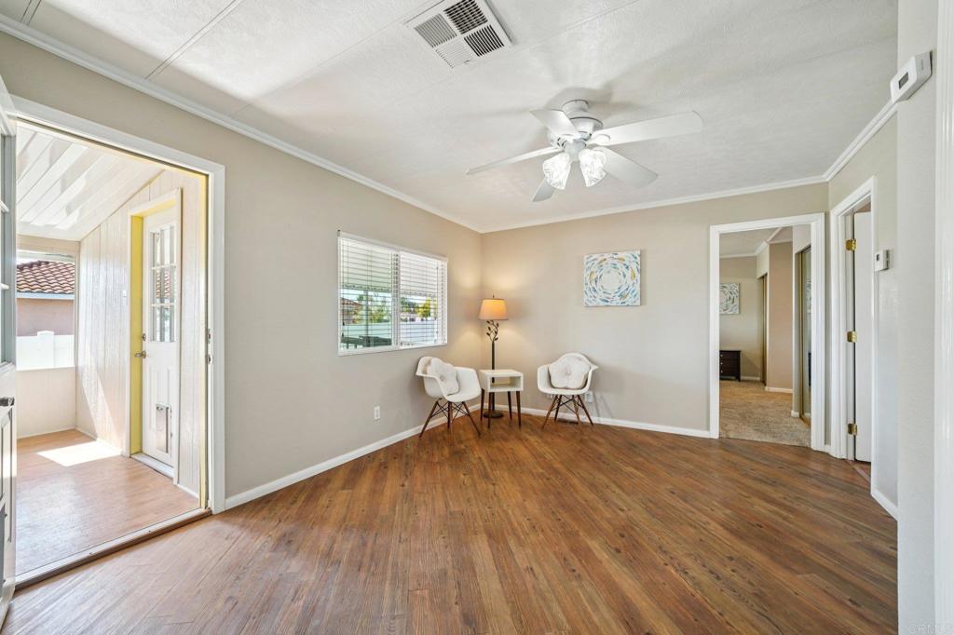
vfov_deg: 85.4
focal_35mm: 13
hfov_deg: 108.3
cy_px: 318
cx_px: 477
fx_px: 344
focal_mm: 13
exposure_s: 1/20
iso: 400
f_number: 9
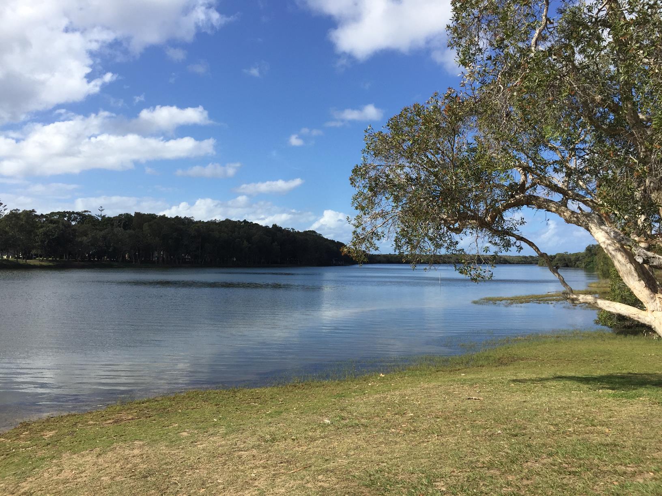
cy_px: 248
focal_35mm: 29
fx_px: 555
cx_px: 331
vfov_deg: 48.2
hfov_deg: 61.7
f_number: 2.2
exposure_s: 1/2326
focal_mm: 4.15
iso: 32
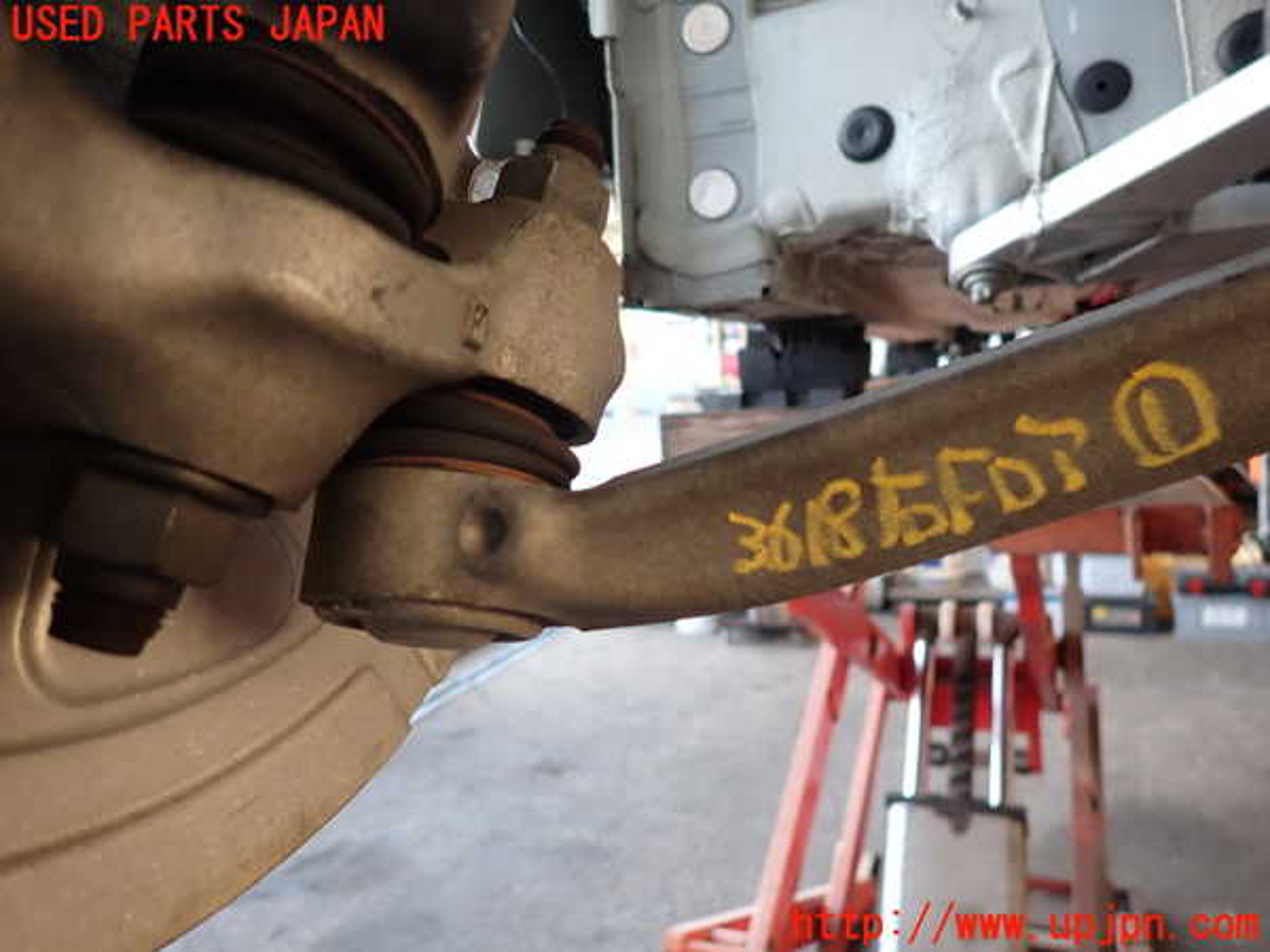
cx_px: 635
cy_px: 476
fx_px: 917
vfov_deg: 54.9
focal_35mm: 25
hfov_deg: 69.4
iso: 100
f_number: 2
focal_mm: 4.5
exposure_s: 1/60
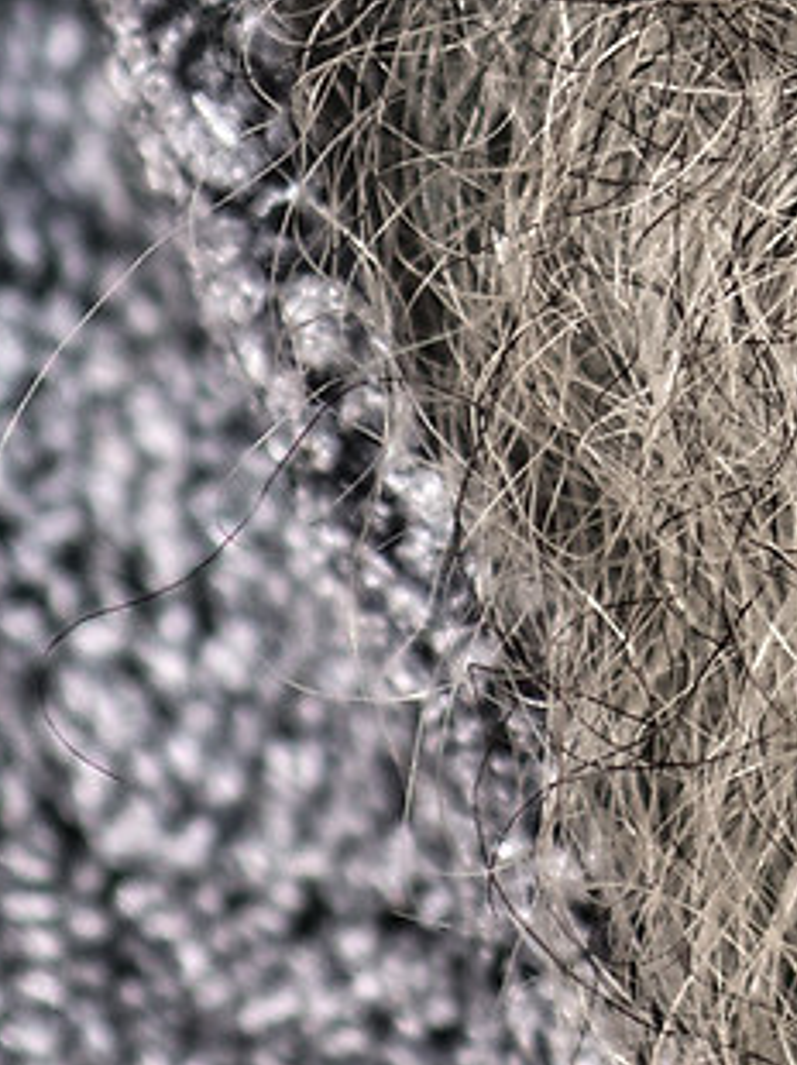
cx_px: 1573
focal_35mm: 633
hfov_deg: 2.3
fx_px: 19459
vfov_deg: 3.1
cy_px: -1433
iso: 1000
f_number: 2.2
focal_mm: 85
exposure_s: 1/125
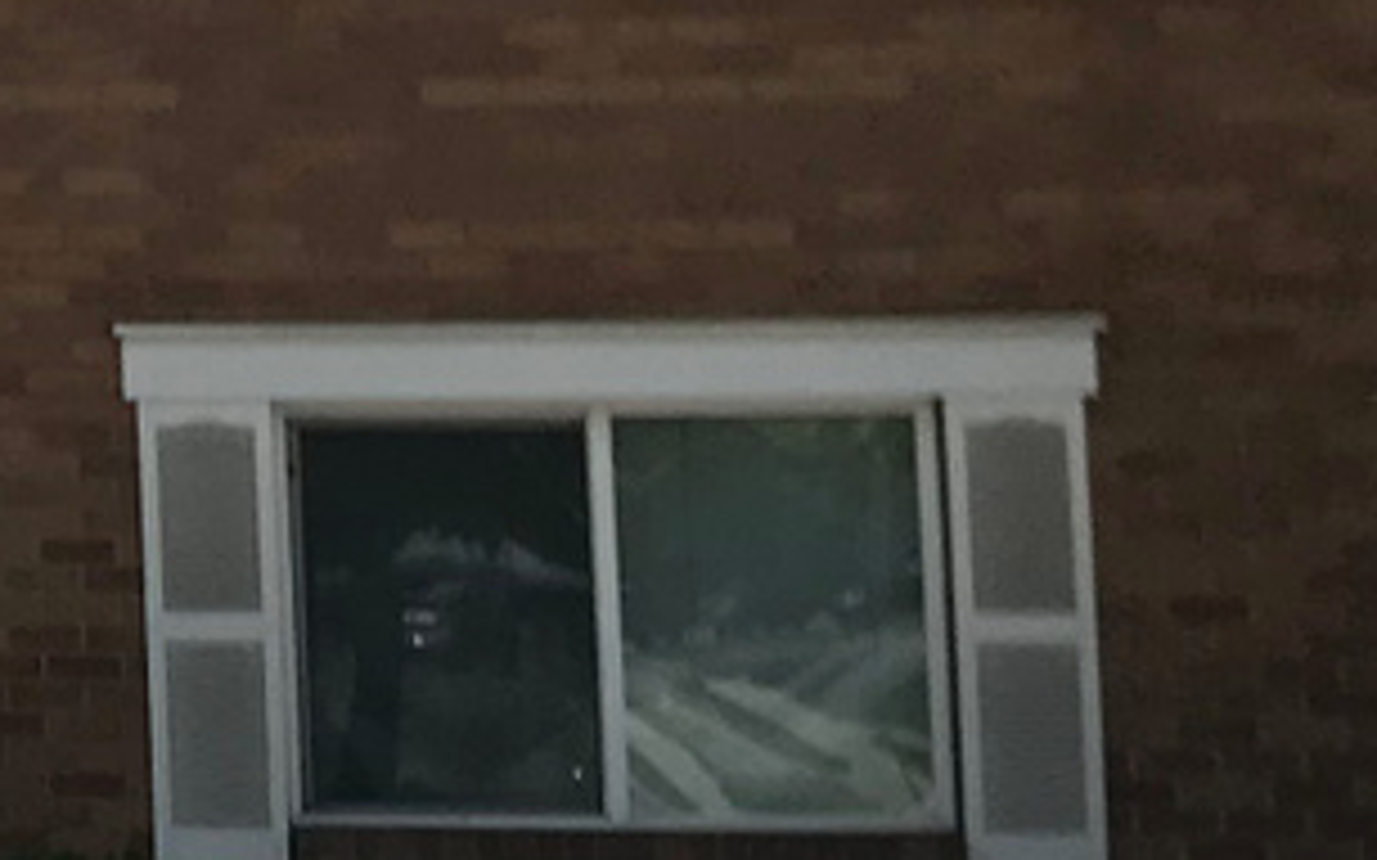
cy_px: -239
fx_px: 5590
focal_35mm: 149
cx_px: -1084
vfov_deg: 8.7
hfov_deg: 12.8
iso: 20
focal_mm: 3.99
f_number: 1.8
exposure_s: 1/1389
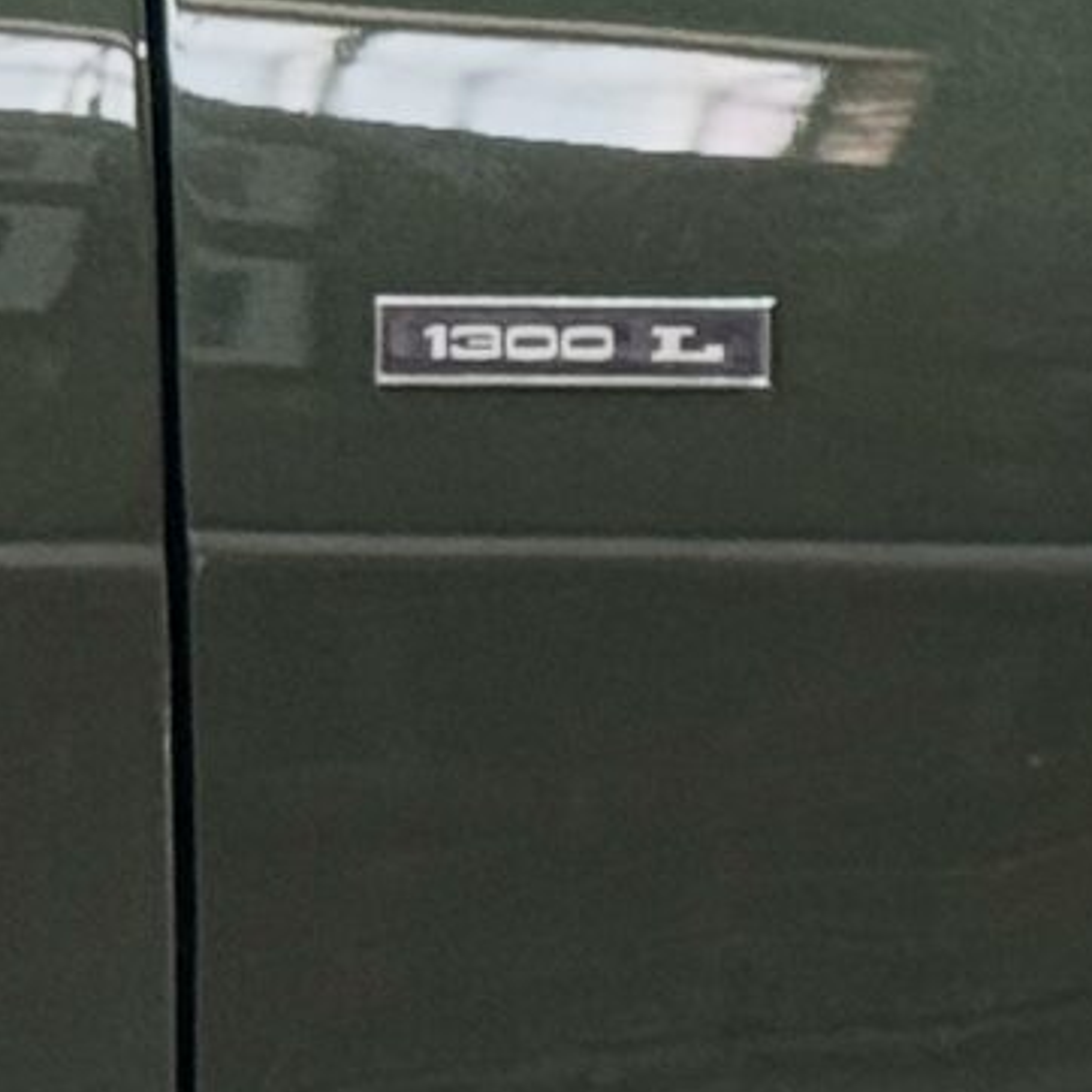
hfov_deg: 5.6
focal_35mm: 300
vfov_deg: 5.8
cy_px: 899
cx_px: 2582
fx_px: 10707
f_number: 1.78
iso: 400
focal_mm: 6.76
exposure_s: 1/33
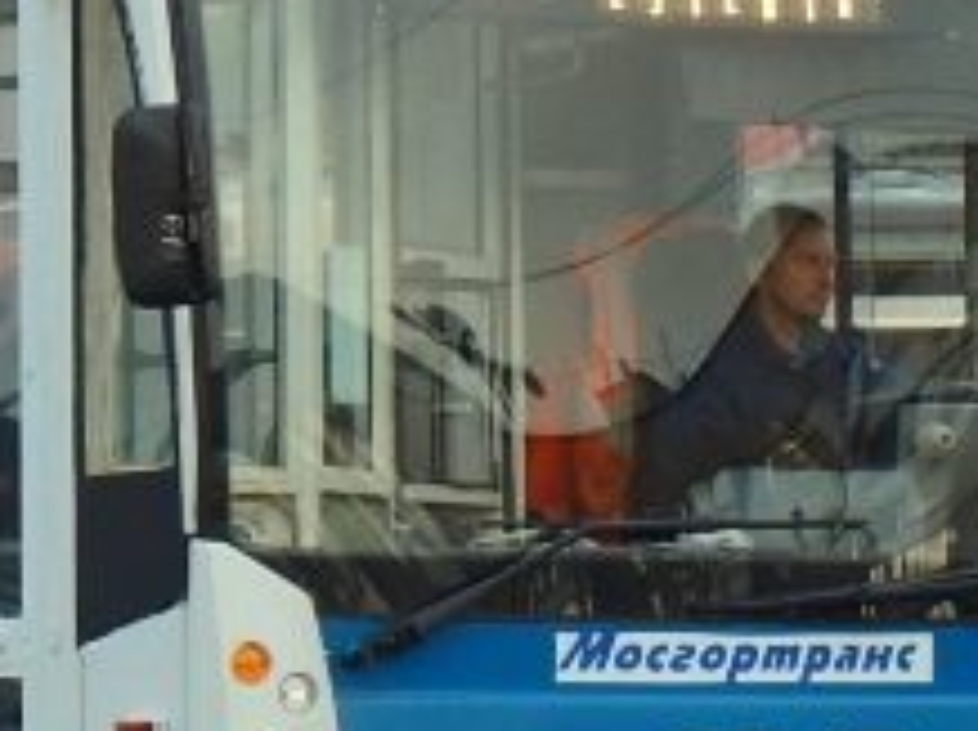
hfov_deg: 5.3
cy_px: -251
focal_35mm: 369
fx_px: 10414
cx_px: -467
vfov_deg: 4.0
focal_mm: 14.4
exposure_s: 1/250
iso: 80
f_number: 2.5
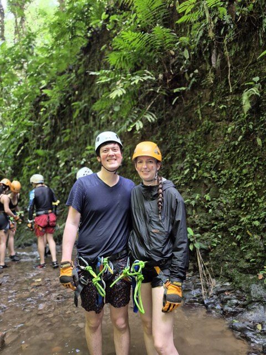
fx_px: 236
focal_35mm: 23
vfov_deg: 73.9
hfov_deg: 58.9
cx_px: 133
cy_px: 178
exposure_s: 1/60
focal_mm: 5.4
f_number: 1.8
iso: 800
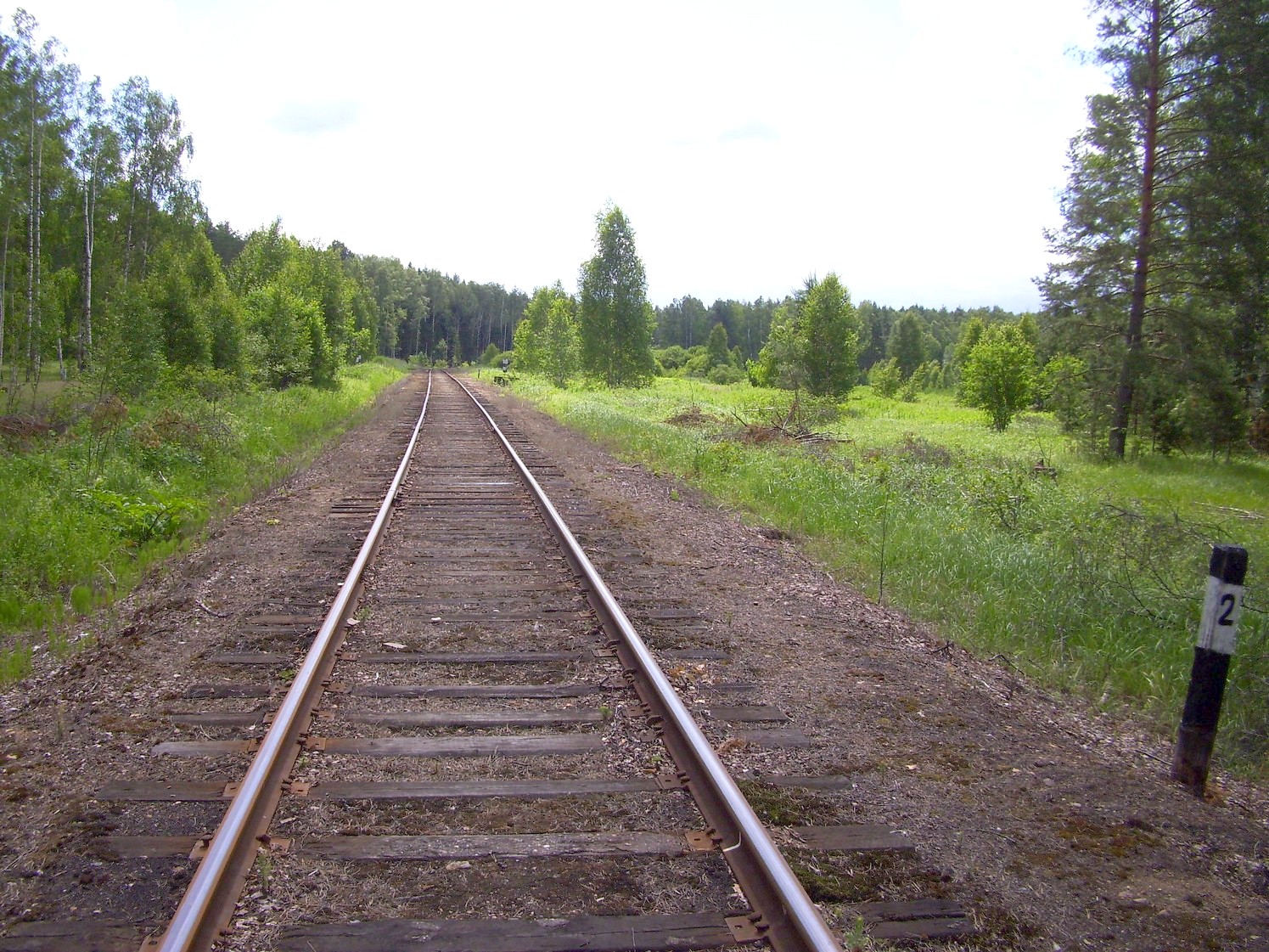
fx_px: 1246
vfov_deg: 41.8
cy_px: 476
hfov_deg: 54.0
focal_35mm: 34
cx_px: 634
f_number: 5.6
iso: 80
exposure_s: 1/200
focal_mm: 5.7
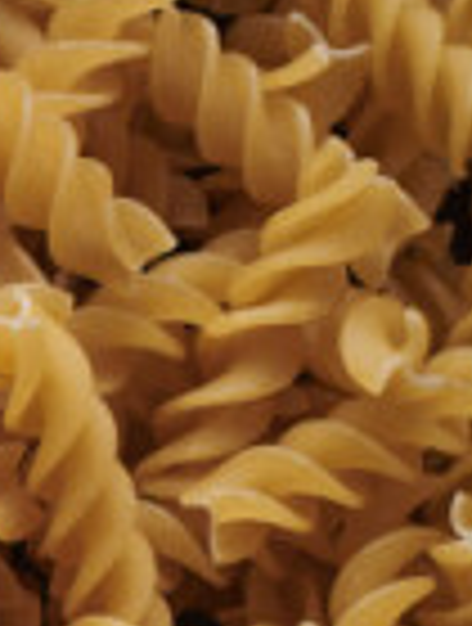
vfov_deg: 7.0
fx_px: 4995
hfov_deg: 5.0
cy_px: 1036
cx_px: -1218
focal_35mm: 276
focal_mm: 50
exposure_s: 1/100
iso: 160
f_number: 8
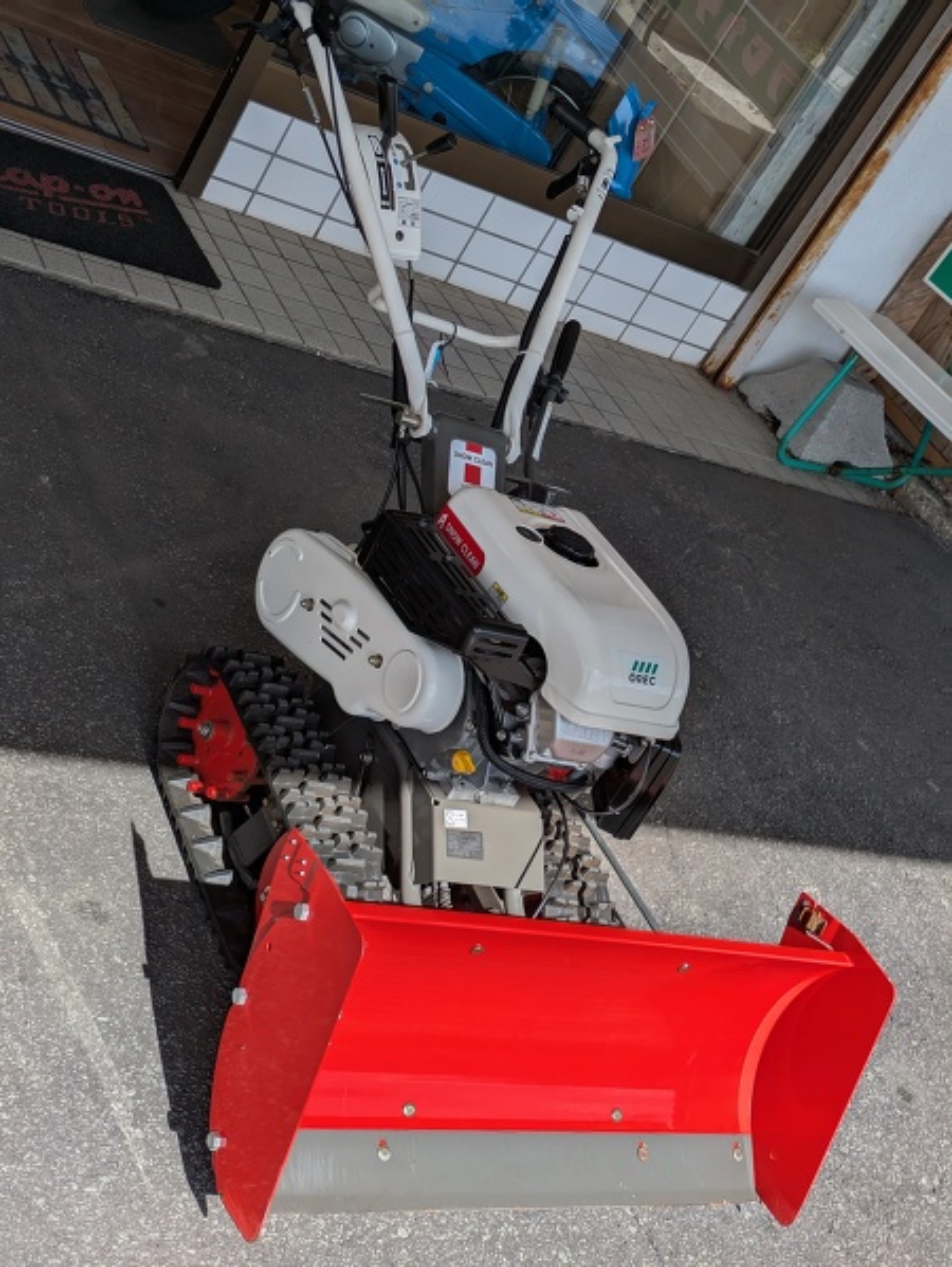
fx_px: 1868
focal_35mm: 51
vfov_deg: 37.5
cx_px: 476
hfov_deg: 28.6
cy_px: 634
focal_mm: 5.43
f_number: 1.89
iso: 50
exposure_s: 1/1862
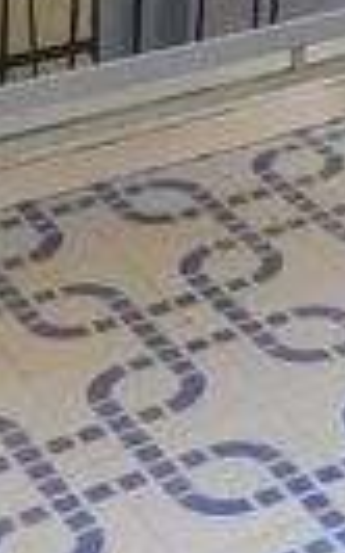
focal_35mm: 129
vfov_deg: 14.8
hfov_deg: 9.7
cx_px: 592
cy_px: -328
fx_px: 1943
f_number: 3
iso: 125
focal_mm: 4
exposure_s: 1/500
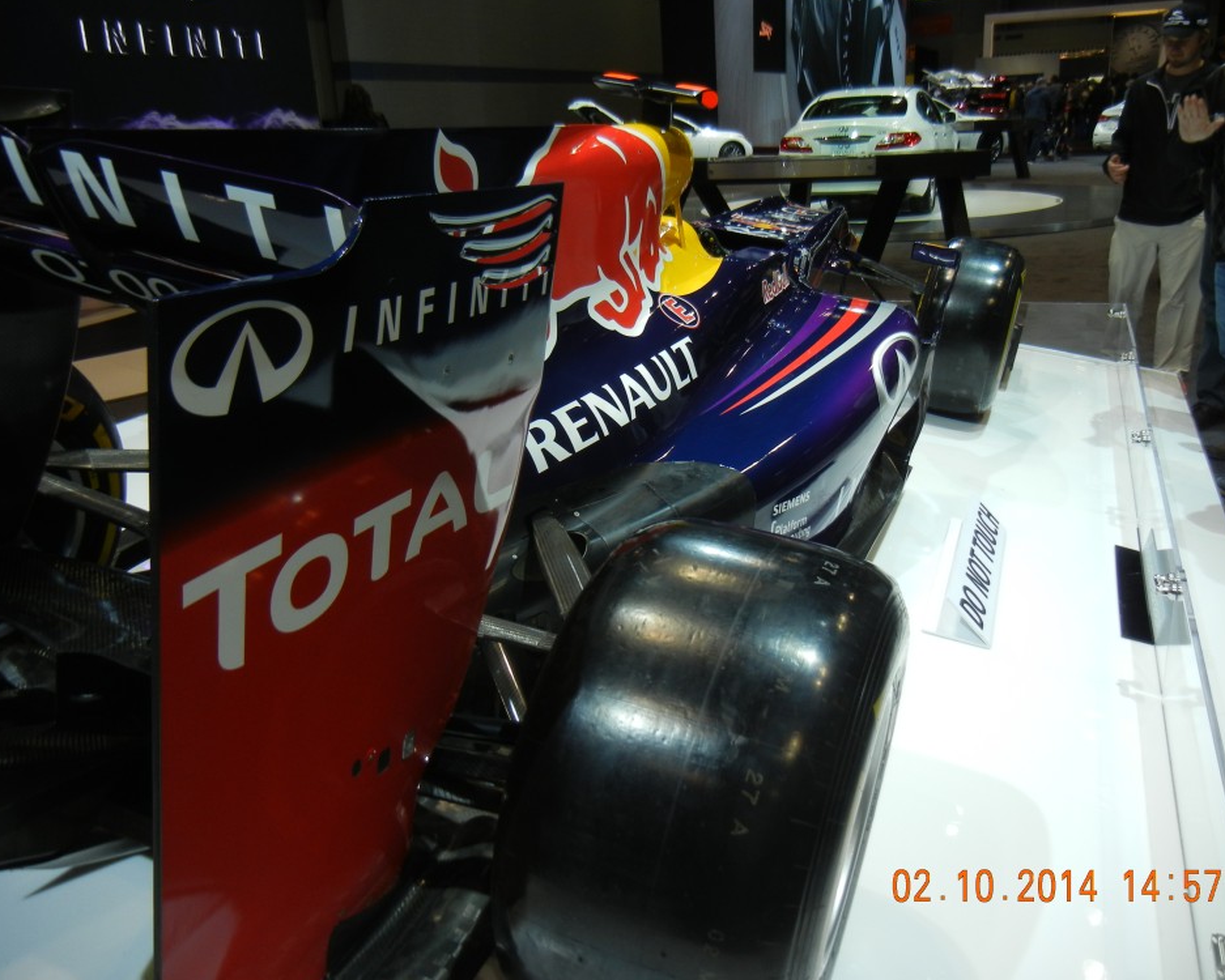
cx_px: 634
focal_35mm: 32
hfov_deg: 55.6
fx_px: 1160
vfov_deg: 45.8
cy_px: 489
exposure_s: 1/117
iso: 160
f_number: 3.5
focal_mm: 5.4
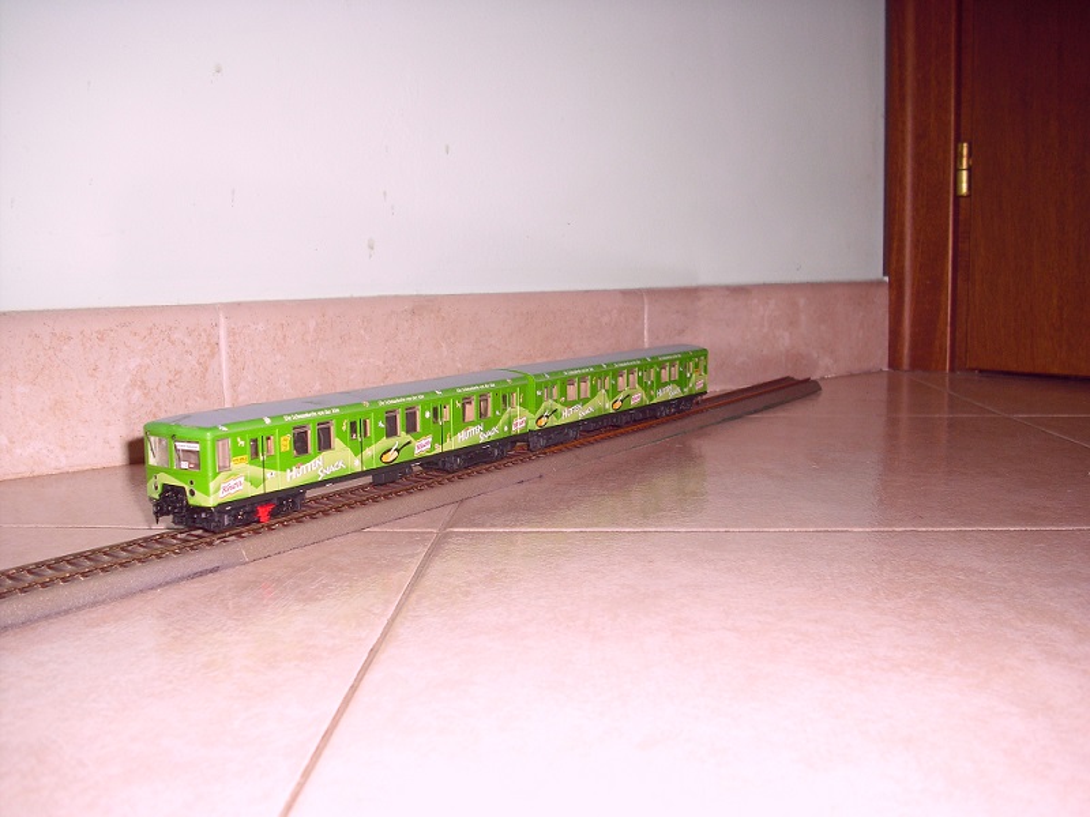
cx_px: 545
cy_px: 408
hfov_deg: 49.0
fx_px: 1197
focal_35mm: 38
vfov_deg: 37.7
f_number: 2.8
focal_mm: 6.2
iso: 100
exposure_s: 1/60
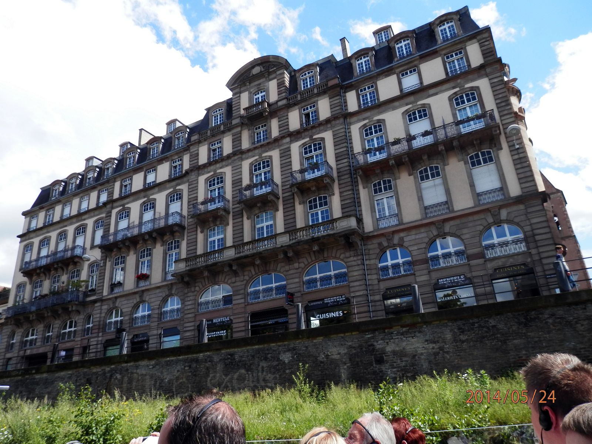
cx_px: 296
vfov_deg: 54.9
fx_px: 428
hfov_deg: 69.4
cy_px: 222
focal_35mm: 25
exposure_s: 1/640
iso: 80
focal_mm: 4.5
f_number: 3
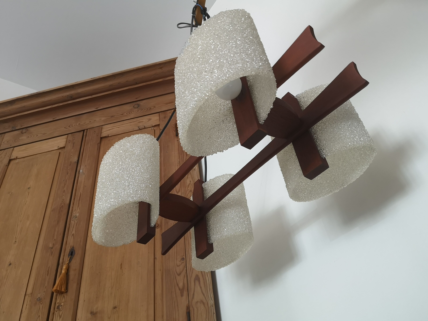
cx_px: 214
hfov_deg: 65.3
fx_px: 334
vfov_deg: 51.4
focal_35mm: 27
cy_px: 160
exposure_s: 1/50
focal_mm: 5.58
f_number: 1.8
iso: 200
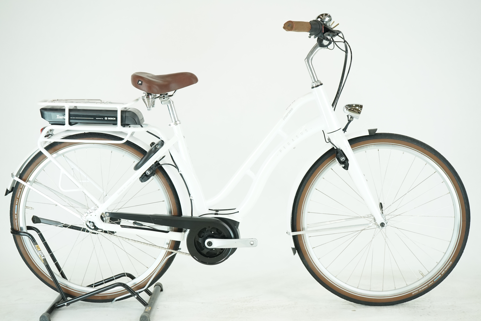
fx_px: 721
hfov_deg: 36.9
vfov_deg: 25.1
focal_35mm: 54
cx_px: 240
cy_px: 160
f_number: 5.6
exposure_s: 1/200
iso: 1600
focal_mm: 54
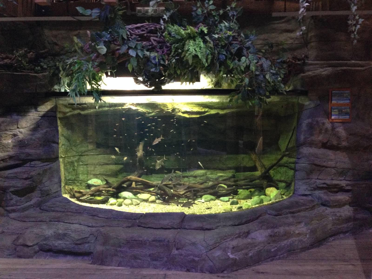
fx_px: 355
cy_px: 140
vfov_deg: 42.9
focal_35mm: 33
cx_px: 186
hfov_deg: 55.4
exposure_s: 1/17
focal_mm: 4.12
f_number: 2.4
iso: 400
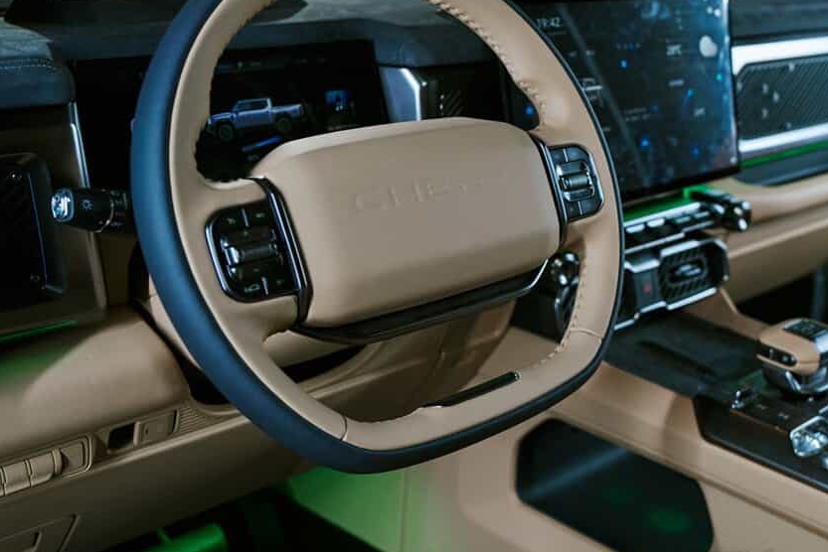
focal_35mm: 45
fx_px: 1035
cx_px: 584
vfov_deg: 29.9
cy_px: 309
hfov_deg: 42.7
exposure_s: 1/50
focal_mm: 25
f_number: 2.8
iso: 1600
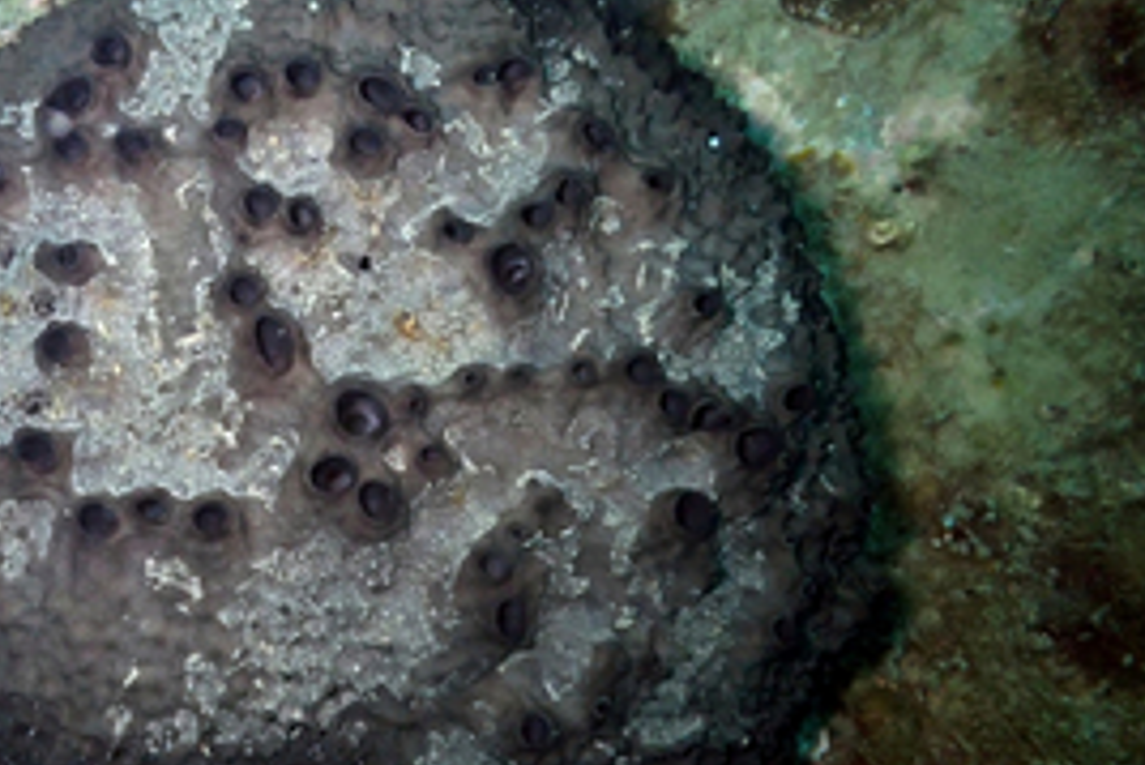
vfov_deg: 31.2
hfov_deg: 44.6
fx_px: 1368
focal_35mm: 43
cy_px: 447
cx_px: 367
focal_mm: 5.4
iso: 800
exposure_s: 1/30
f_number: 6.3
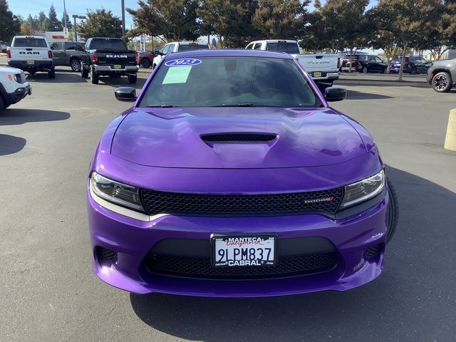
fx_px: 408
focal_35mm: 31
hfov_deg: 58.4
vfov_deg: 45.4
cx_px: 228
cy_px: 171
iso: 25
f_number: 2.4
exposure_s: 1/328
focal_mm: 3.3
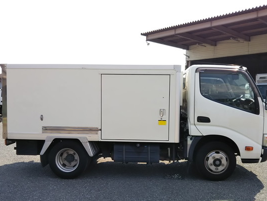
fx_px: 278
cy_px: 116
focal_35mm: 36
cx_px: 139
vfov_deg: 39.6
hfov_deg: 51.3
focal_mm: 4
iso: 20
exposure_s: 1/684
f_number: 2.2
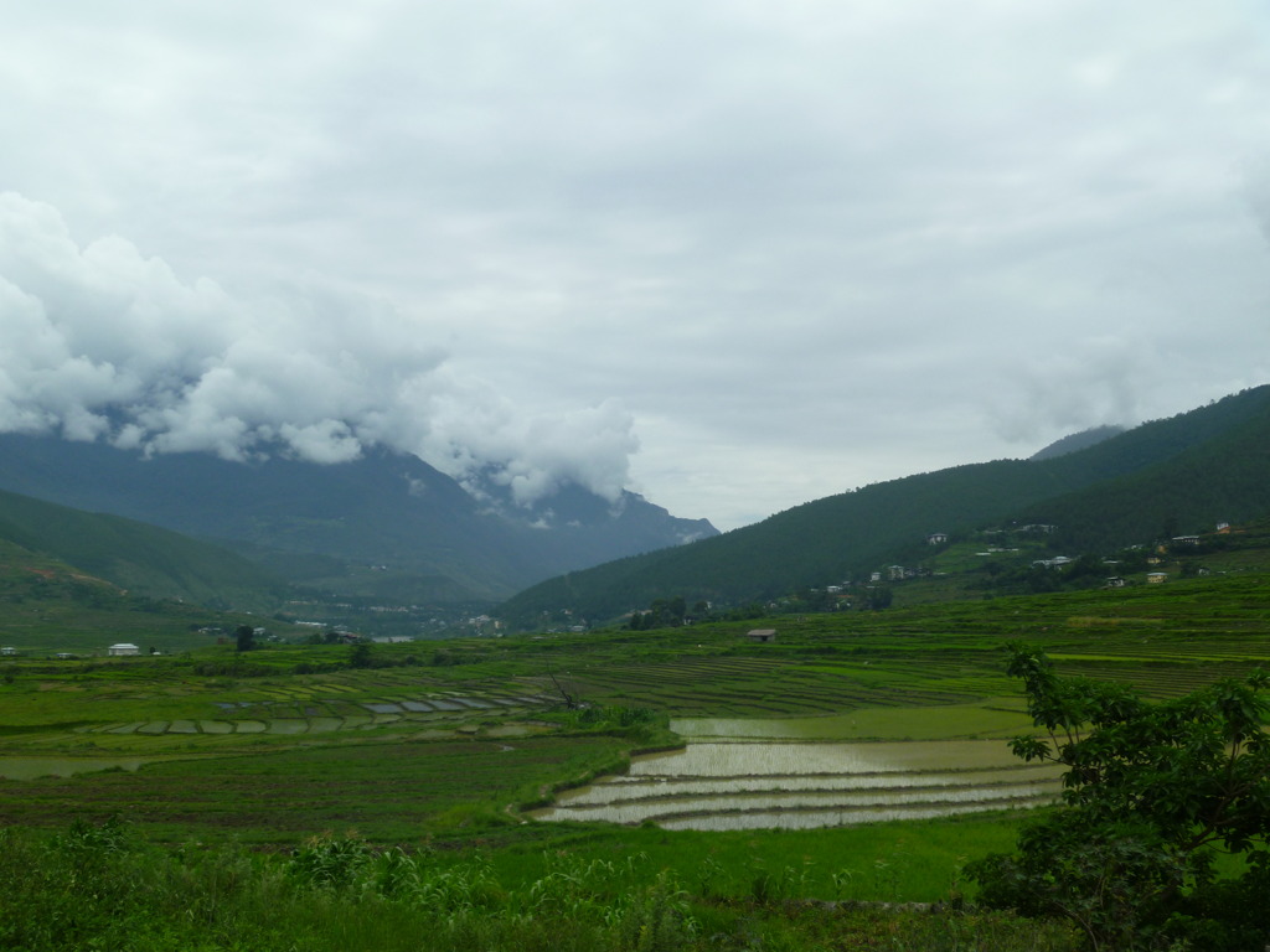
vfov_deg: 40.7
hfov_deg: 52.6
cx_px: 635
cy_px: 476
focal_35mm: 35
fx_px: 1284
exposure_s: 1/500
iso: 80
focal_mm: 6.3
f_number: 5.6
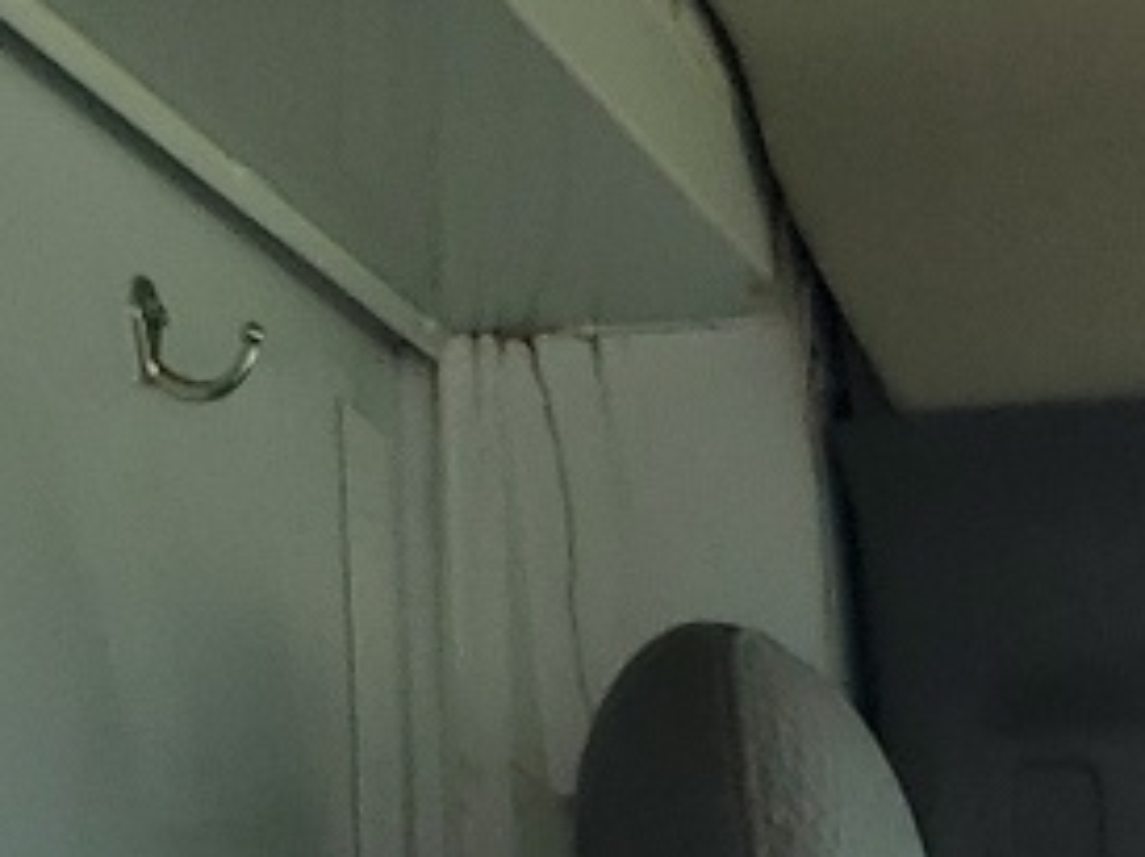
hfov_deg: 13.0
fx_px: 5023
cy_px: 2479
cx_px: 857
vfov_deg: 8.4
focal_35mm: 152
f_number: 1.5
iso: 50
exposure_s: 1/1111
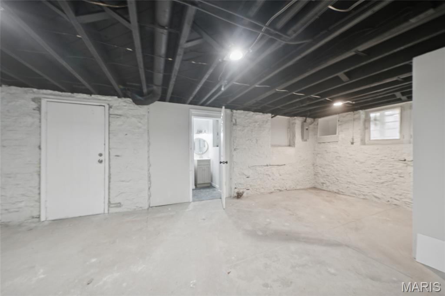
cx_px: 222
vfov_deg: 85.3
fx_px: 161
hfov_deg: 108.4
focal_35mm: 13
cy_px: 148
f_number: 8
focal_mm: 13
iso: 400
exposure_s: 1/4
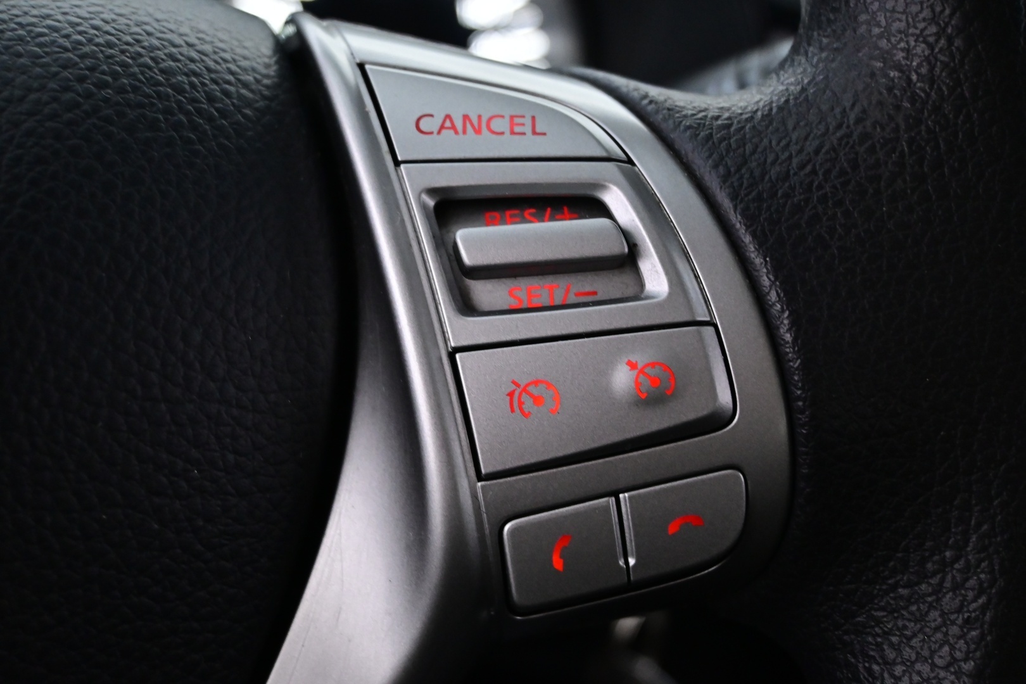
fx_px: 1304
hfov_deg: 43.0
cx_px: 513
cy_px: 342
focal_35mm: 46
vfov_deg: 29.4
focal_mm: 30.5
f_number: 4.8
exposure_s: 1/20
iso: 2200
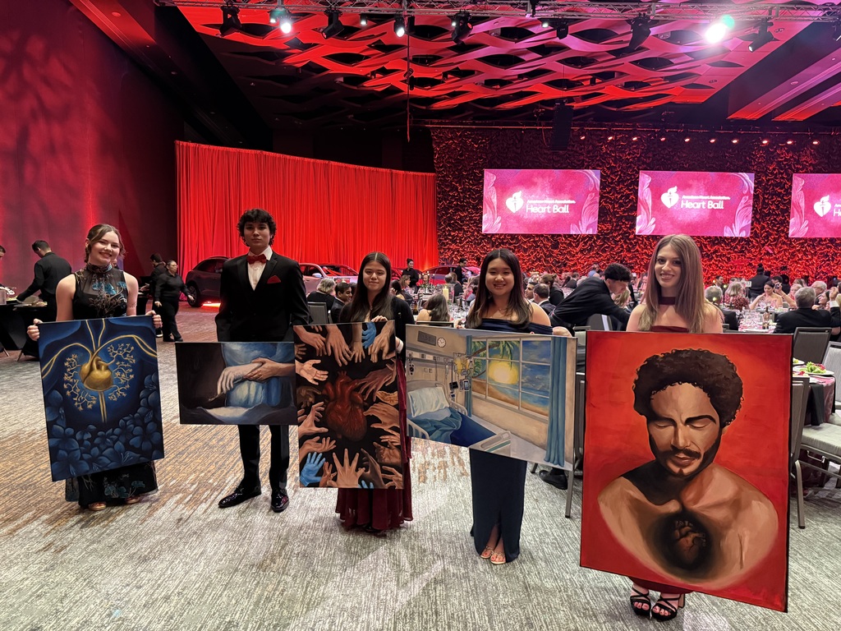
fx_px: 583
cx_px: 420
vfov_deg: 56.8
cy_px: 316
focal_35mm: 24
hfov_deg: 71.6
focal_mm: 6.76
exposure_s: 1/30
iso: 800
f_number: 1.78
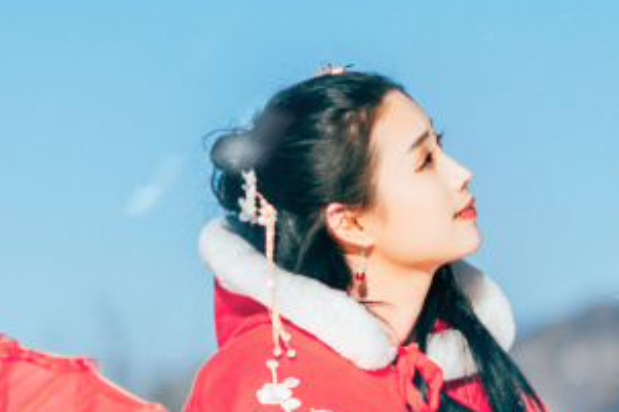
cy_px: 175
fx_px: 5808
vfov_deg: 4.1
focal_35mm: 338
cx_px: 560
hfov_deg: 6.1
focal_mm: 85
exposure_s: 1/4000
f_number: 2.2
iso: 80
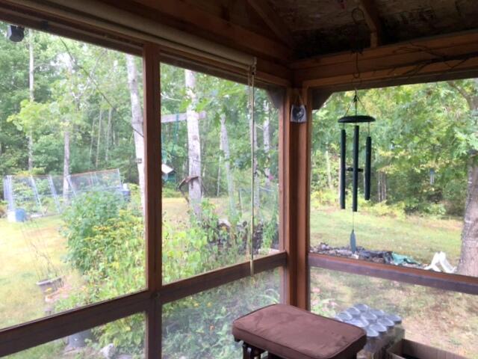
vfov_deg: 48.2
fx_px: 400
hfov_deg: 61.7
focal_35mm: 29
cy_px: 180
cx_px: 239
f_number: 2.2
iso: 40
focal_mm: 4.15
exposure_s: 1/120
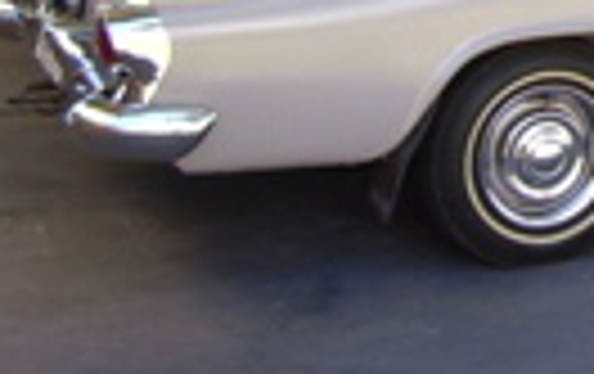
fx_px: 1768
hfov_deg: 17.9
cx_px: 770
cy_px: -149
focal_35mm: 109
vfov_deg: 11.7
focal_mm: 5.6
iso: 80
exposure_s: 1/250
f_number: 2.7
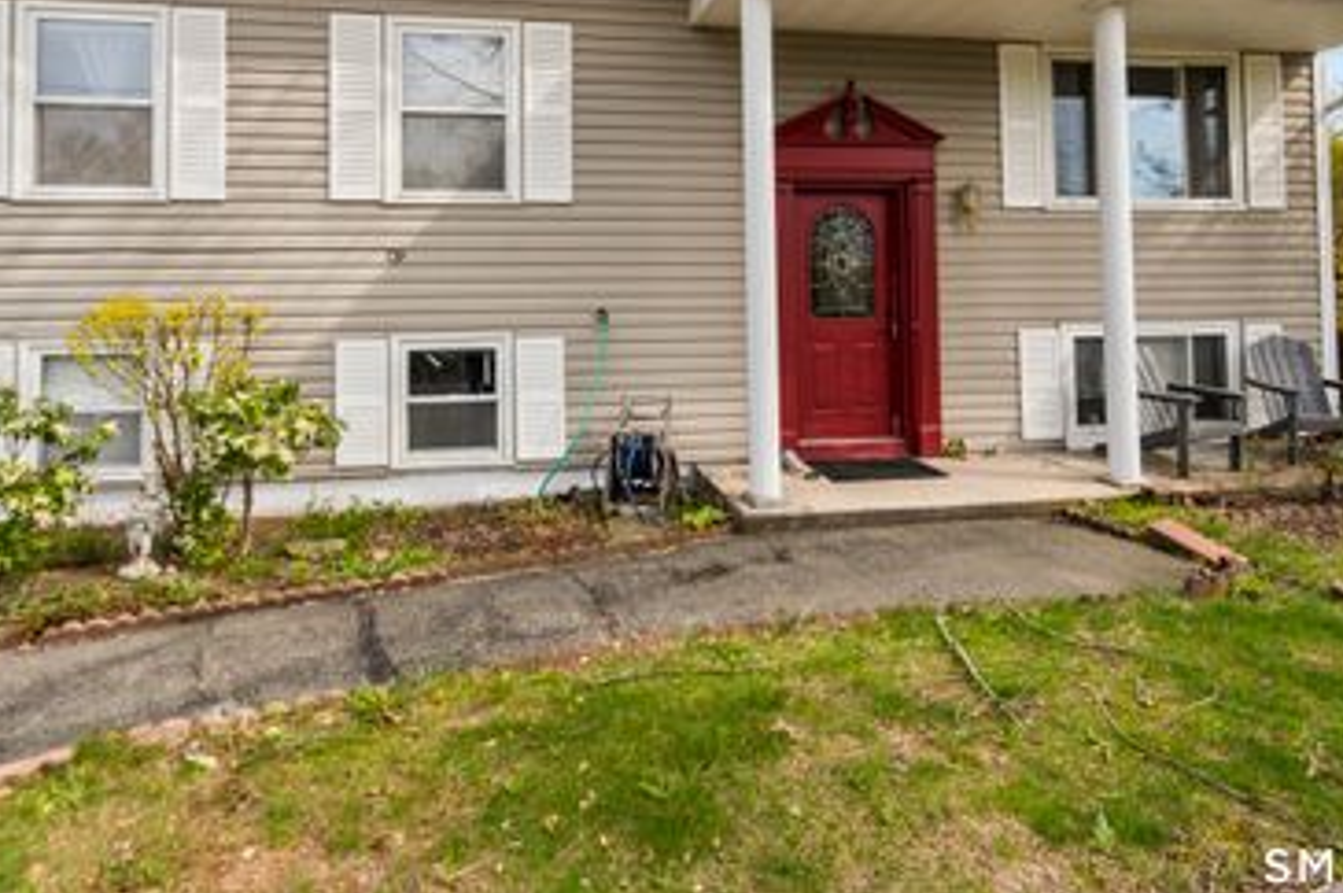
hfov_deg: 78.5
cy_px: 282
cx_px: 616
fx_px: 820
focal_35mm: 22
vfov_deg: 55.7
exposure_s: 1/25
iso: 200
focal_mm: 16
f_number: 9
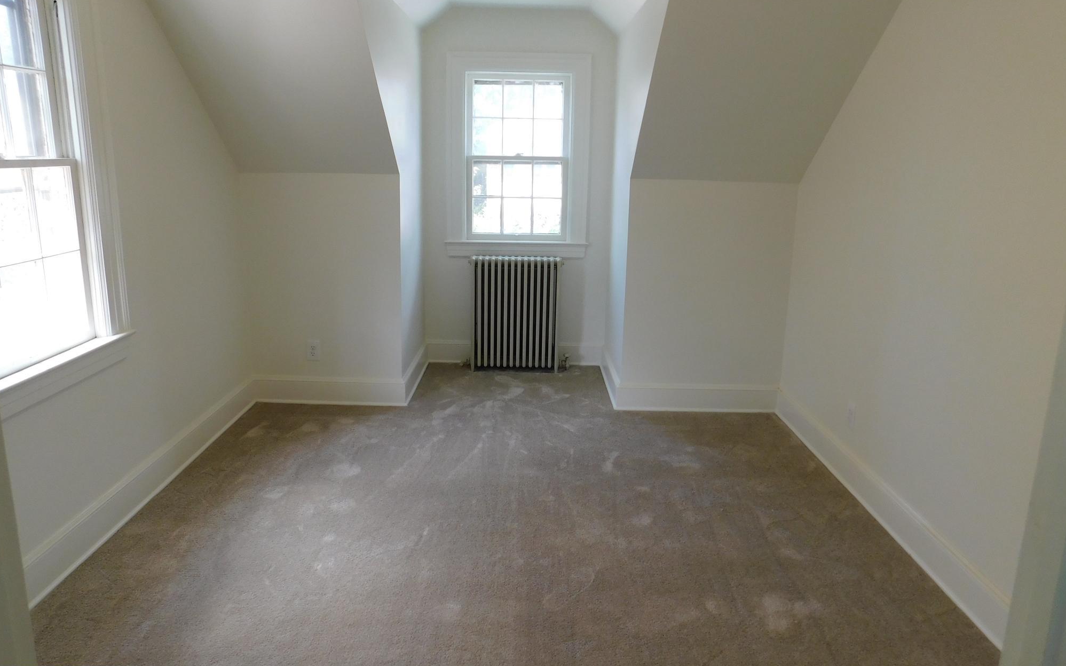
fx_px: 726
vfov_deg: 49.2
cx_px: 533
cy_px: 301
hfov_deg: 72.5
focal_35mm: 25
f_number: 3
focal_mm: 4
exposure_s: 1/60
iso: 125
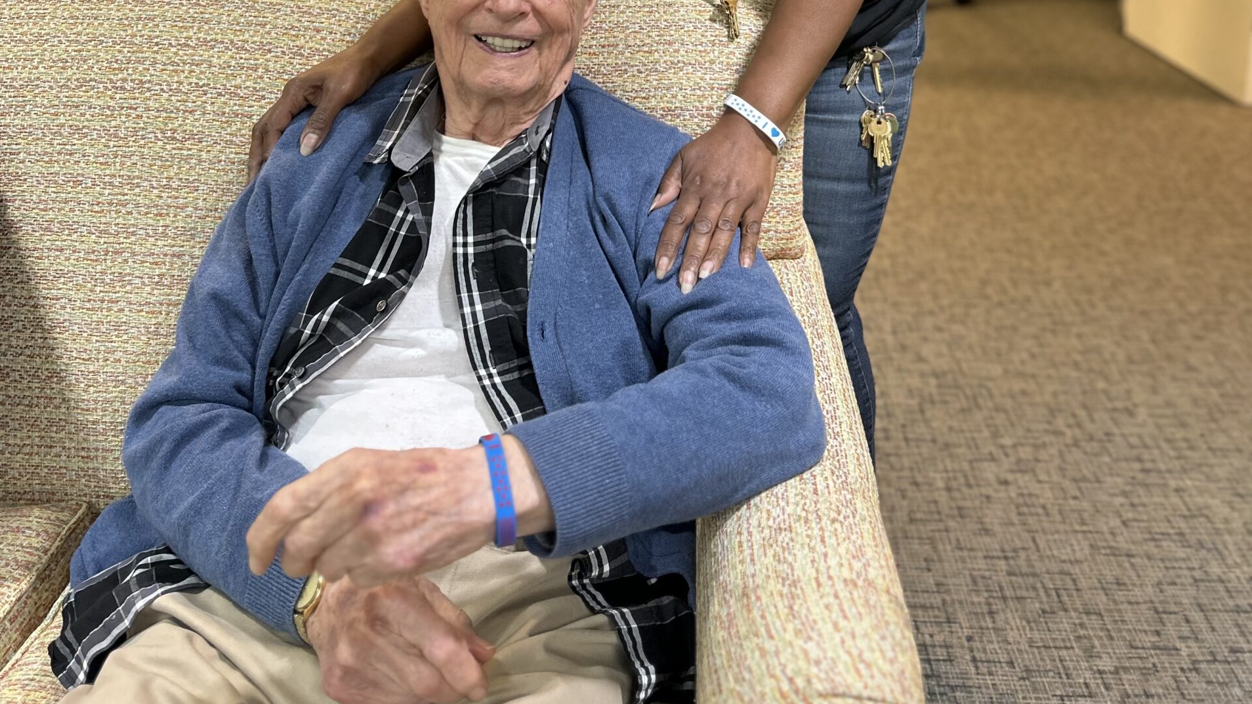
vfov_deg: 28.9
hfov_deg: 52.8
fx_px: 1261
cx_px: 628
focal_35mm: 38
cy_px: -22
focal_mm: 5.7
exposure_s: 1/60
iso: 160
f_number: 1.5
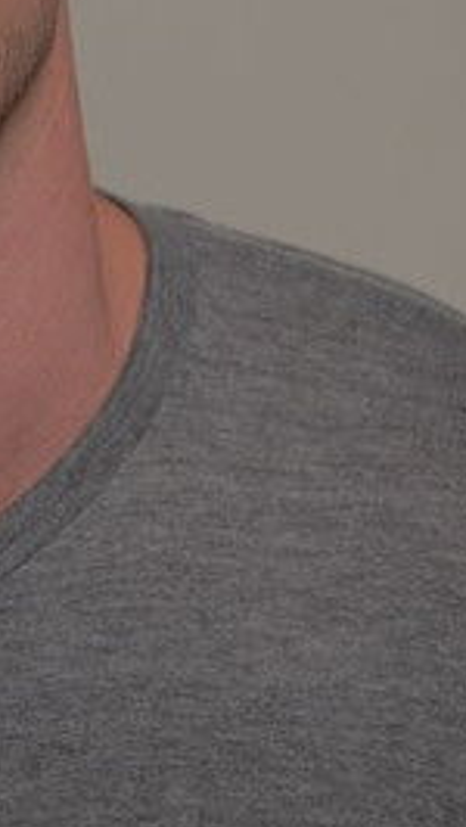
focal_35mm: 431
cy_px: 261
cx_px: -103
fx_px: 9450
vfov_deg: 5.0
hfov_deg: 2.8
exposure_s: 1/180
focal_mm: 115
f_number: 2.8
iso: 1250
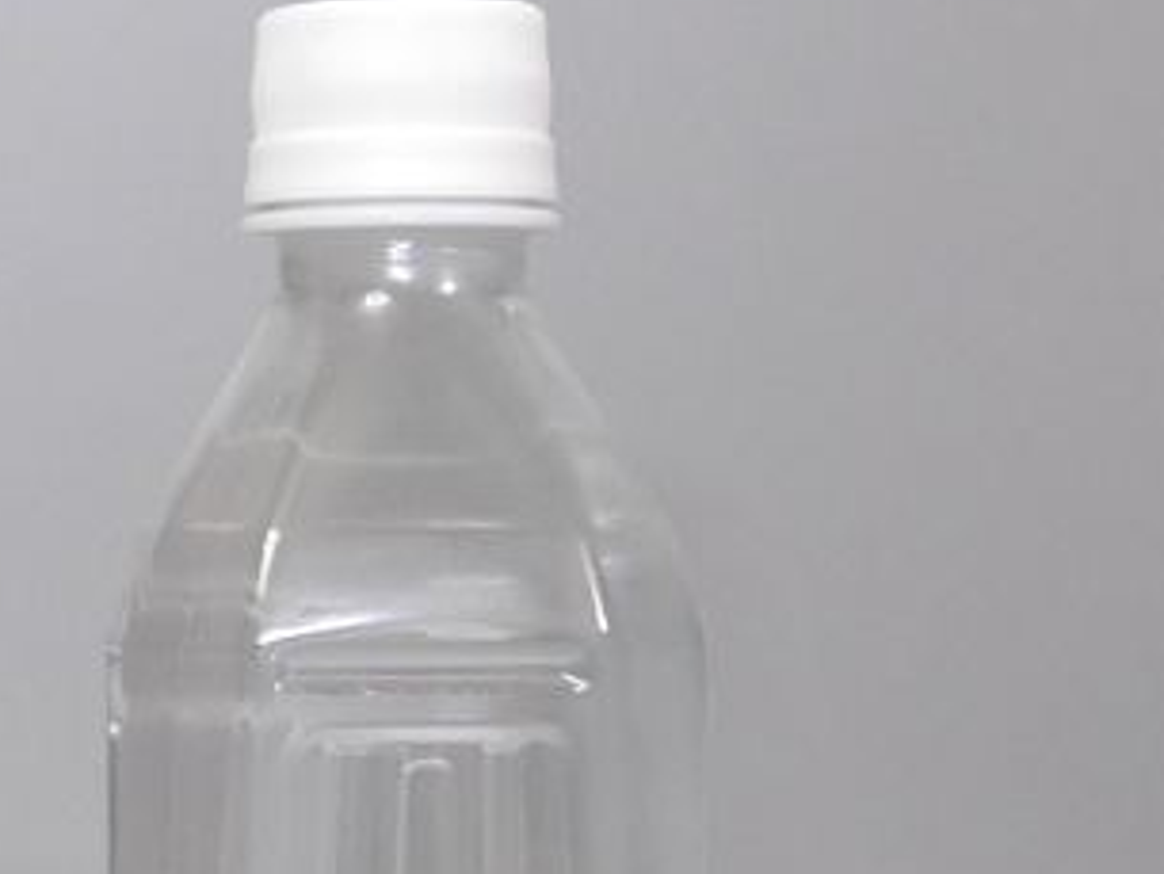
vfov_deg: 13.7
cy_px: 1023
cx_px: 0
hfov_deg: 18.2
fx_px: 3532
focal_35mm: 105
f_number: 4.4
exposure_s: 1/60
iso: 1000
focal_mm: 20
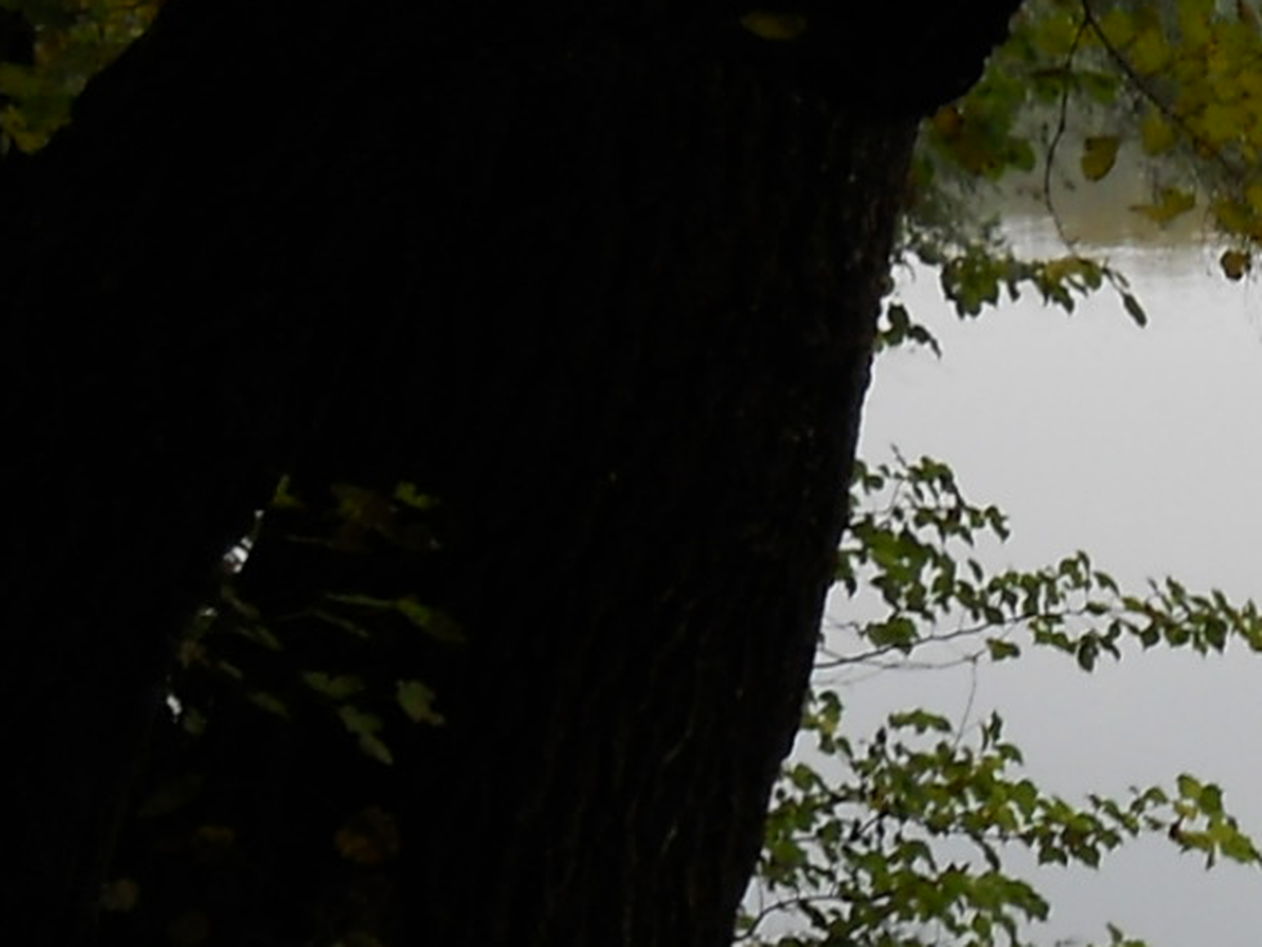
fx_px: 5432
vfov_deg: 9.9
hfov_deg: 12.5
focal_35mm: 149
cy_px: 759
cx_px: 1942
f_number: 3.1
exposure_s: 1/30
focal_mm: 6.72
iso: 80
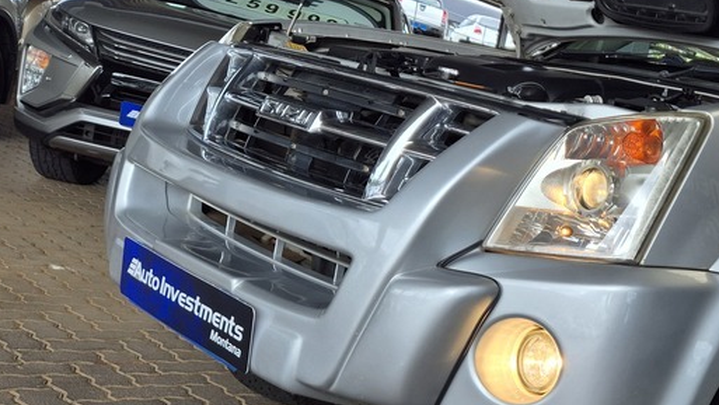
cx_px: 695
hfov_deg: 37.5
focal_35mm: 50
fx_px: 954
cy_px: 270
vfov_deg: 23.9
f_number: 1.8
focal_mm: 5.4
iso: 25
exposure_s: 1/267
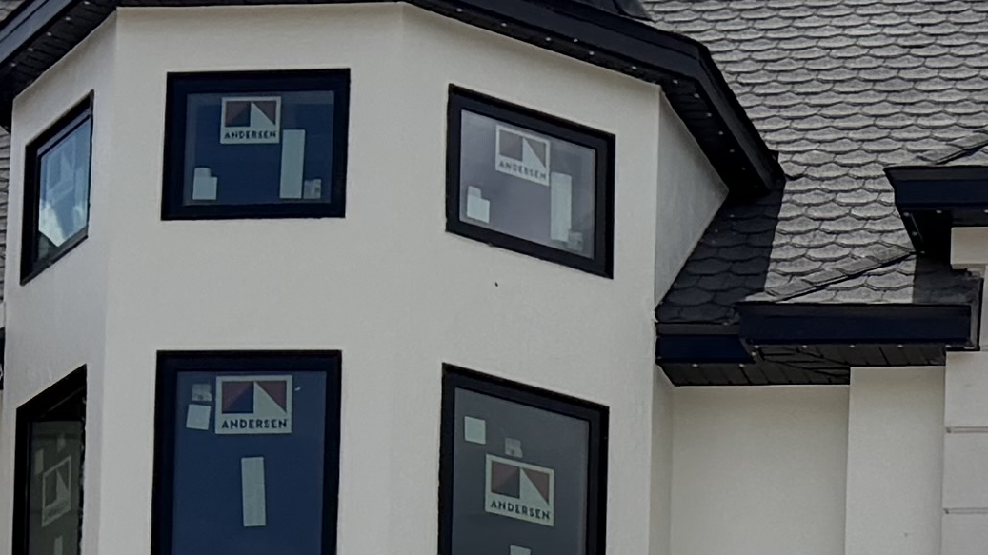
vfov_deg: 7.8
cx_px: 1191
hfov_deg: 14.4
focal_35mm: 144
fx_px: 3772
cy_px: 1366
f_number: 1.78
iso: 125
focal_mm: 6.76
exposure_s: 1/10309
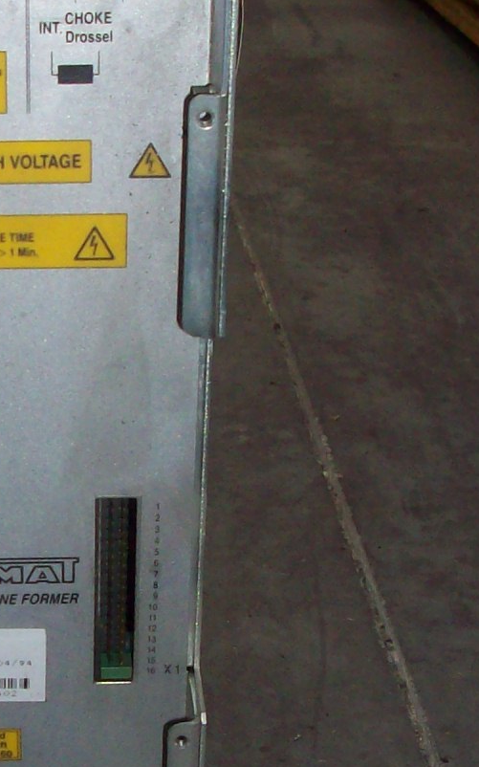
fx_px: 1922
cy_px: 550
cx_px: -14
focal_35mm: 92
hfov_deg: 14.0
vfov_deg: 22.4
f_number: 2.8
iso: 160
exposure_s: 1/60
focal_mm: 5.7
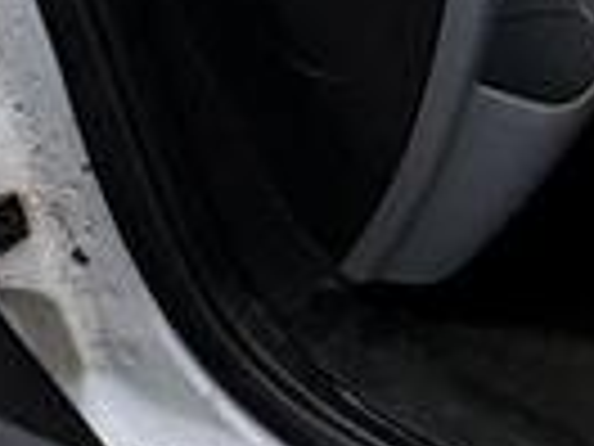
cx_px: 1480
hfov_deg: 13.7
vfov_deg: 14.4
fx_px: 1630
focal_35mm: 95
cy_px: -248
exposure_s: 1/312
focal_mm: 2.22
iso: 40
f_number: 2.2
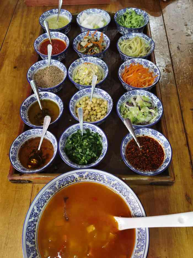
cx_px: 96
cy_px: 129
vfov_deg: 65.3
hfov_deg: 51.4
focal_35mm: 27
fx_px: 201
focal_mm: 6.71
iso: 320
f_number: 1.9
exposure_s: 1/50
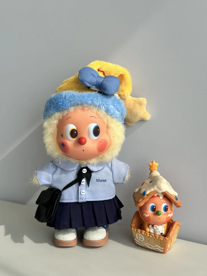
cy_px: 138
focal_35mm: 48
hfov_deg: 30.3
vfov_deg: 39.7
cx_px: 104
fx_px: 383
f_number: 1.78
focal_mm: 6.86
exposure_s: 1/971
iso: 64
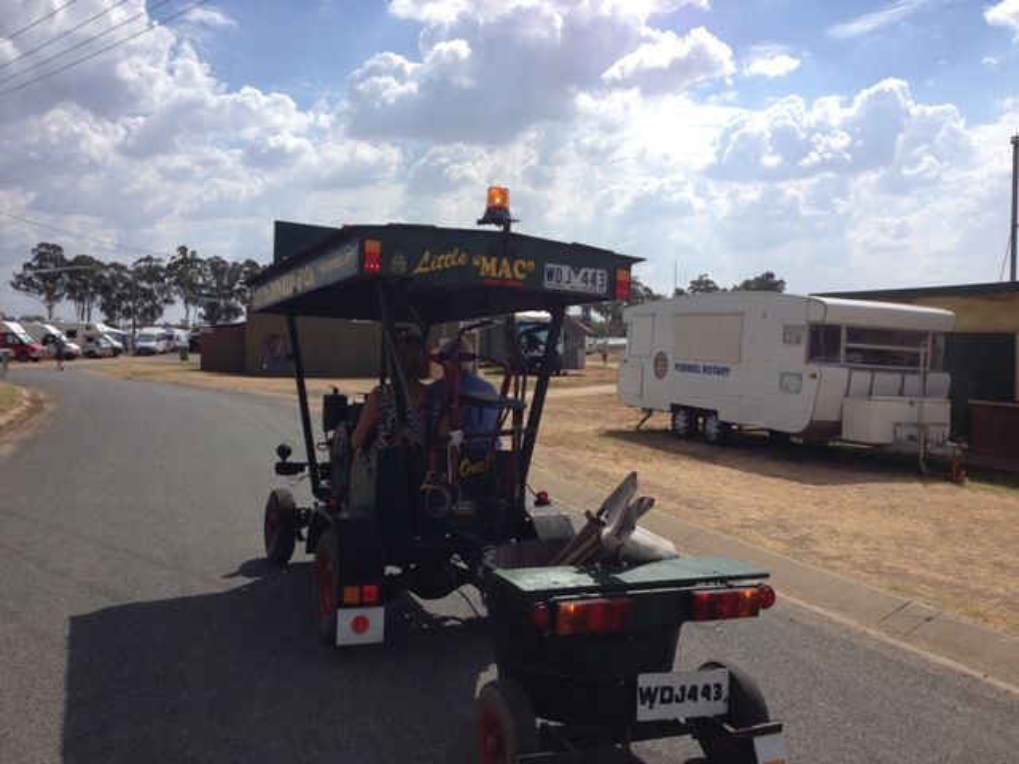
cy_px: 382
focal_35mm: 35
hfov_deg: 52.6
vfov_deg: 40.7
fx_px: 1030
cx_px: 510
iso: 50
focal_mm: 4.28
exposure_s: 1/3247
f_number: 2.4
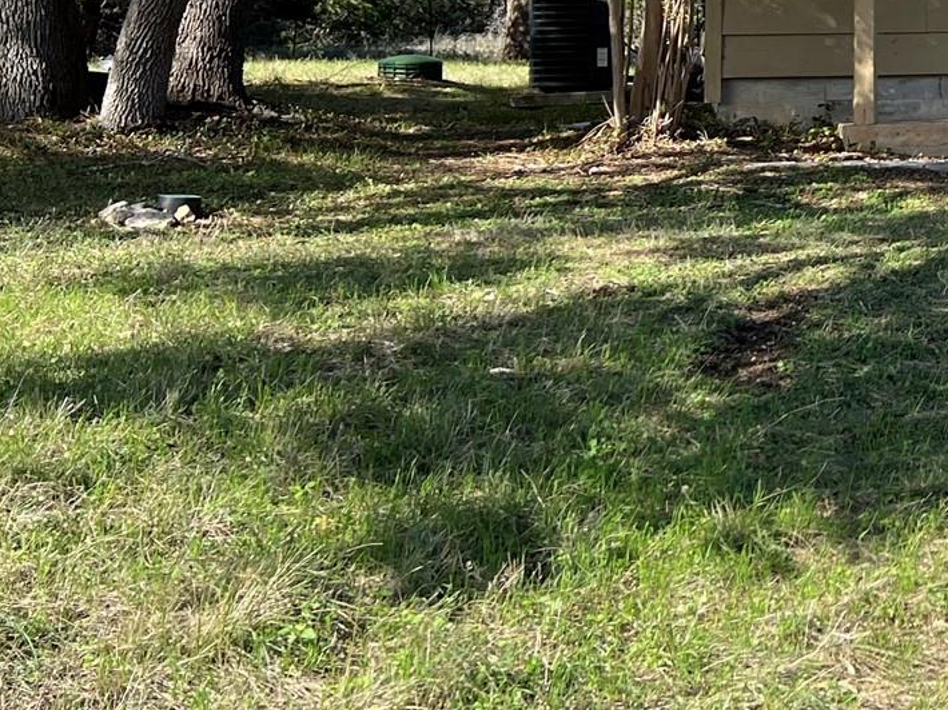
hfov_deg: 23.1
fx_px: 2053
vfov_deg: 18.7
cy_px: -123
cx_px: 1228
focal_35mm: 75
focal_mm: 5.7
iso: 50
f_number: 1.5
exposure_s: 1/1751
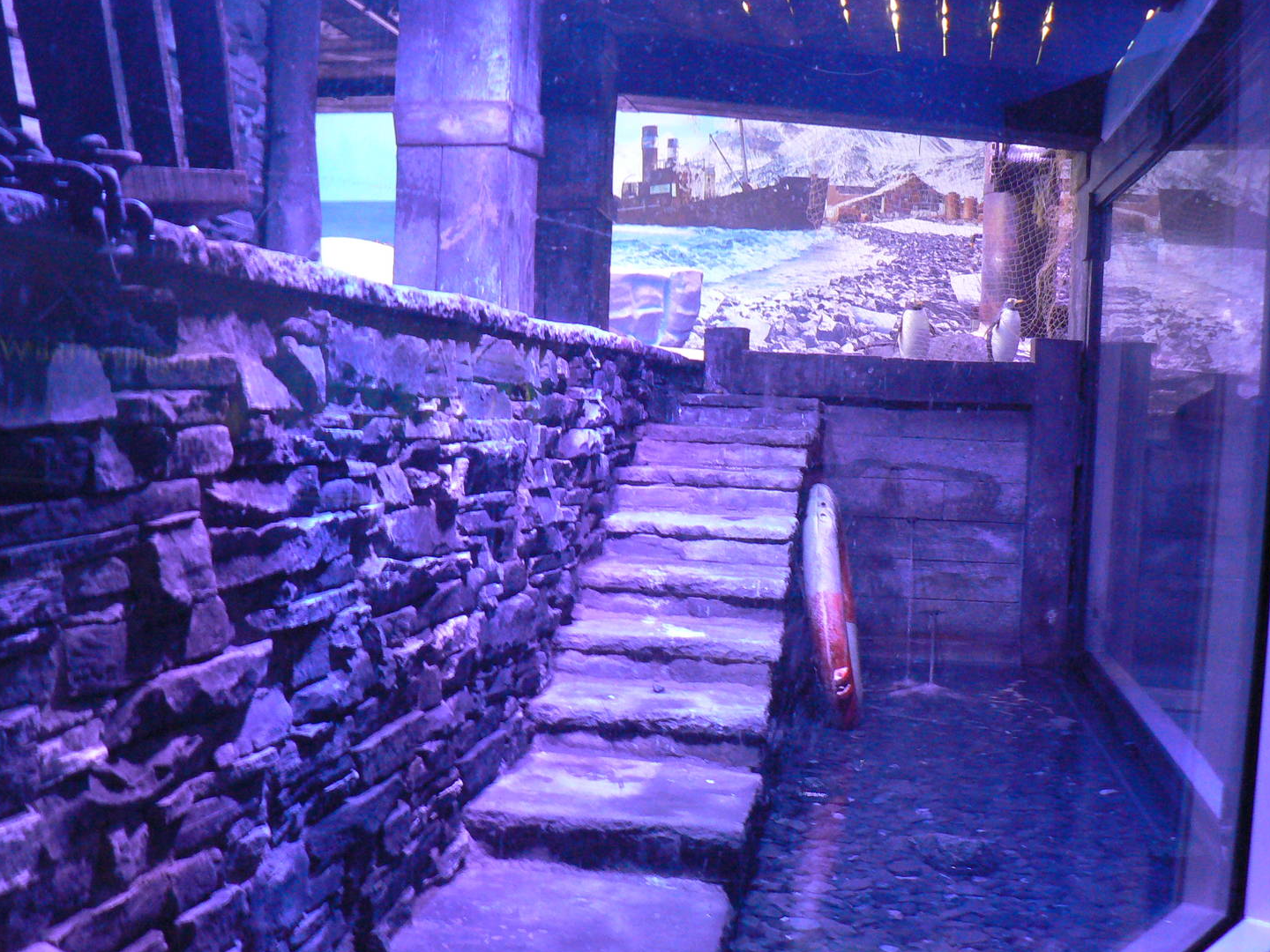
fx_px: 1468
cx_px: 675
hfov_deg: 46.8
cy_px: 483
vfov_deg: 36.0
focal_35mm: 40
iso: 200
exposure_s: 1/5
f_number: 2.8
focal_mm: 6
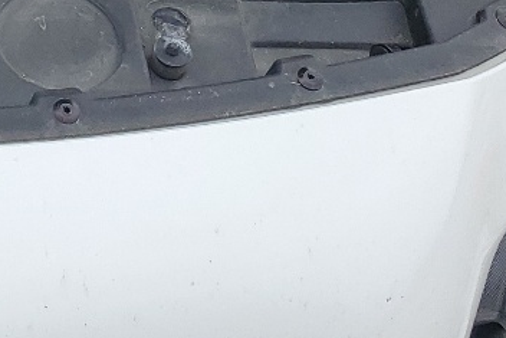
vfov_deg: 10.3
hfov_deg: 15.1
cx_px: -306
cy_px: -342
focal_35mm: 123
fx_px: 1729
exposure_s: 1/2500
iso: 50
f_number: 1.5
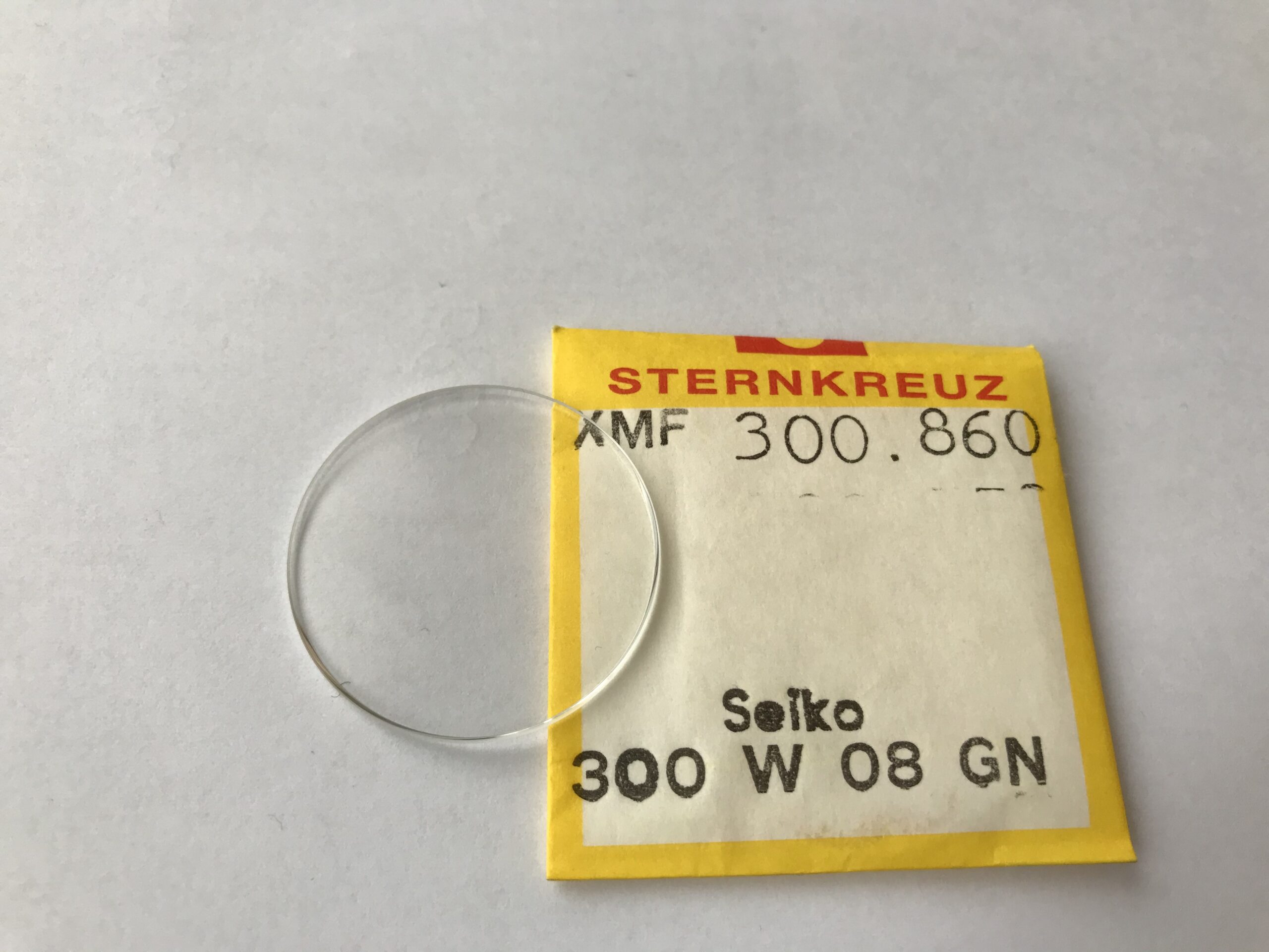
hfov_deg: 63.4
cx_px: 634
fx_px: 1026
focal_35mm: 28
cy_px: 476
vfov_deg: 49.7
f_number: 1.8
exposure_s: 1/100
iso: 32
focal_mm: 3.99
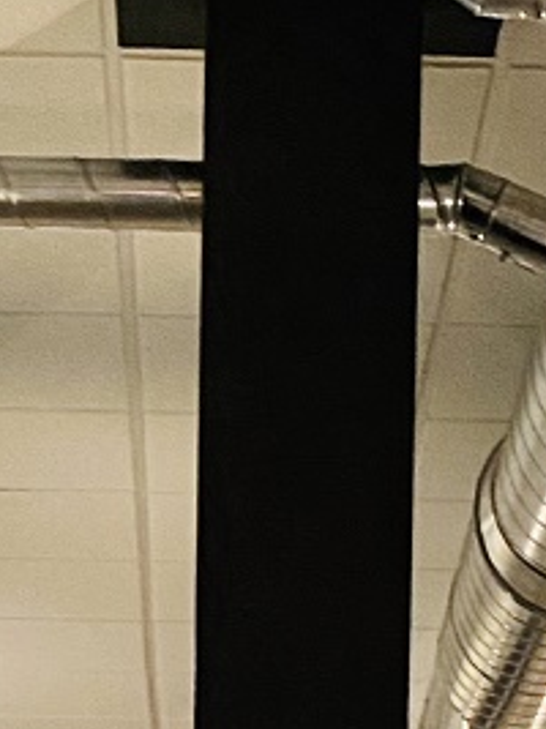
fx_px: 3199
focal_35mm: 152
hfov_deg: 9.8
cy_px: 1491
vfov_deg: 11.6
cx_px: 300
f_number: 1.8
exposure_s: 1/30
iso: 500
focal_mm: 4.25
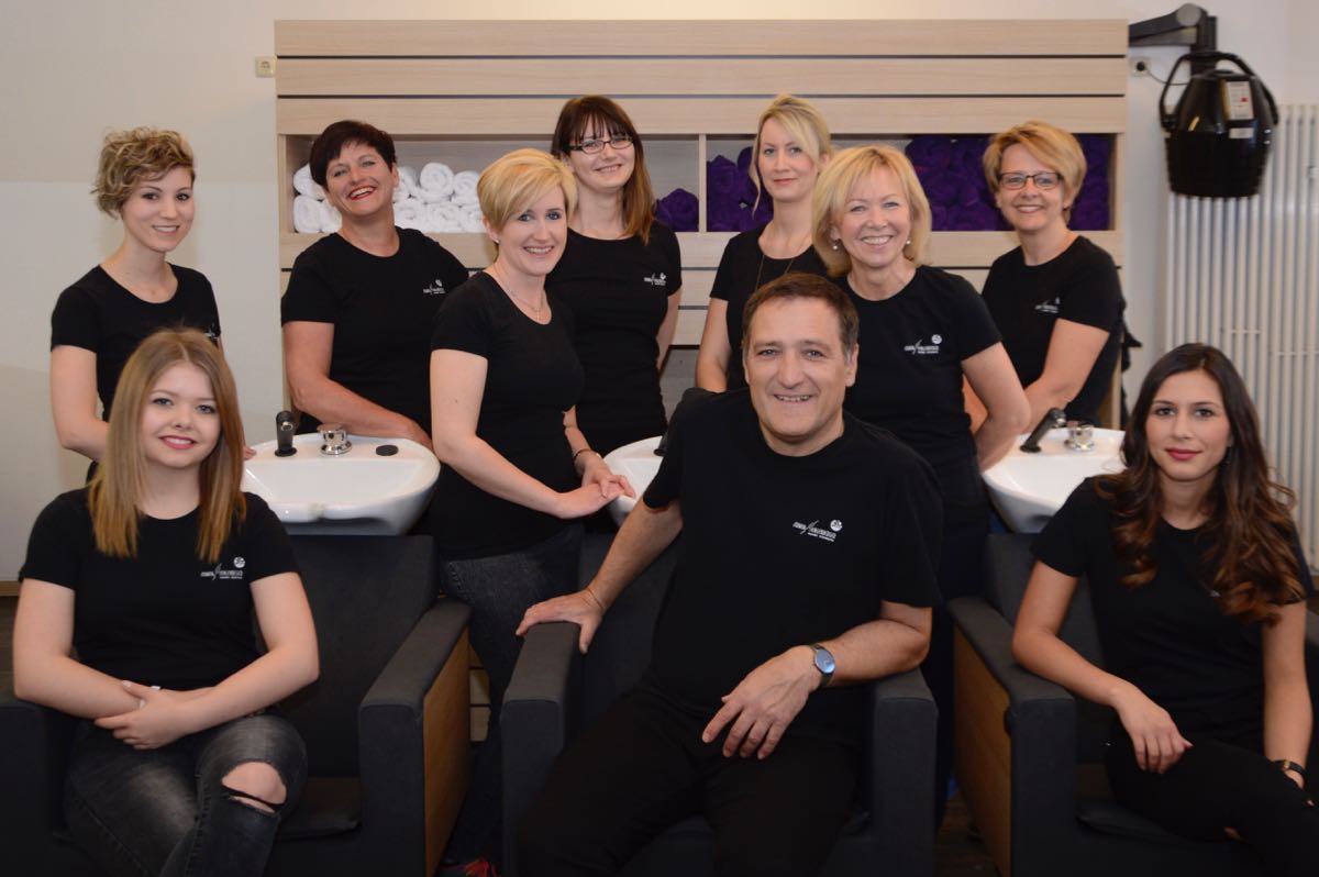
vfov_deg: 35.4
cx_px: 660
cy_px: 438
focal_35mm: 38
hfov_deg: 51.3
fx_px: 1373
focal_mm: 25
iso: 400
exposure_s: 1/60
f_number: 5.6
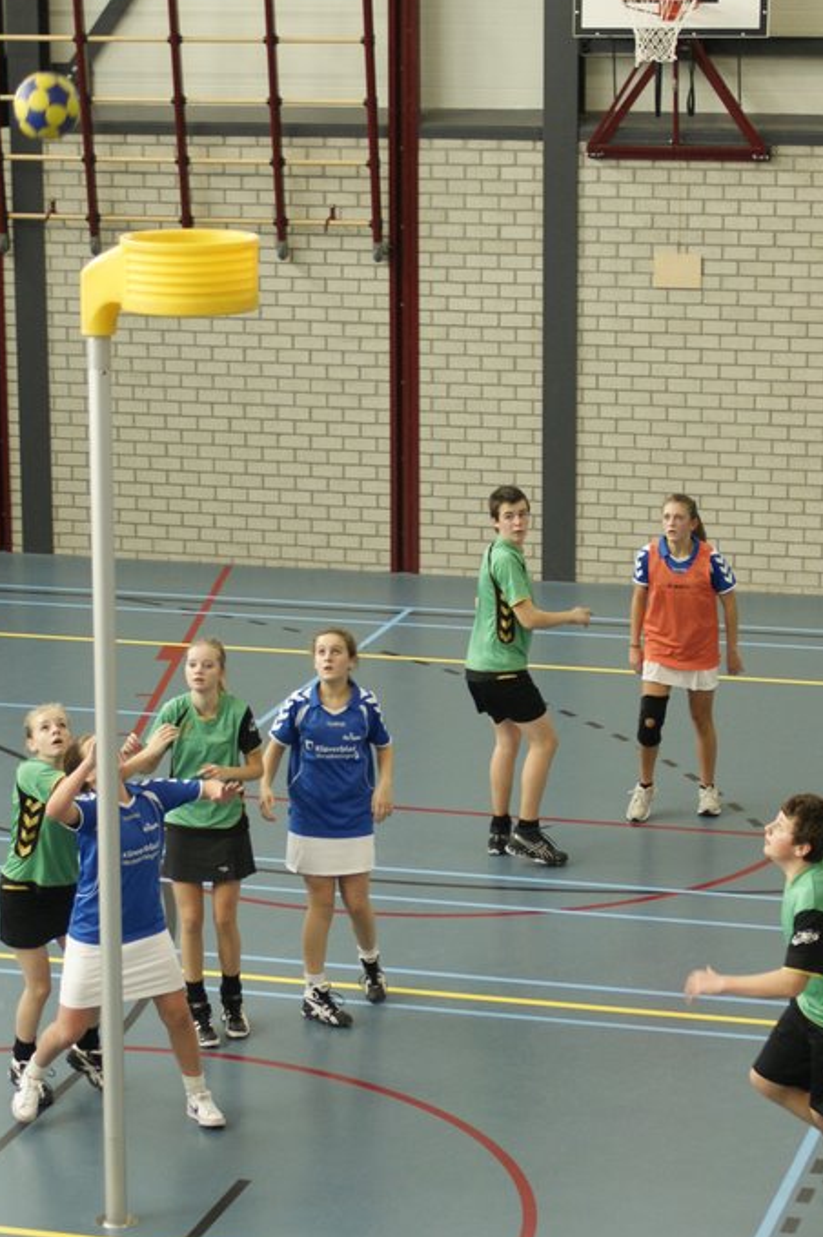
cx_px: 327
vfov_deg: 19.3
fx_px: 3638
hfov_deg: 12.9
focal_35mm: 106
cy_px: 743
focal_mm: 40
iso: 400
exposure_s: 1/200
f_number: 2.8
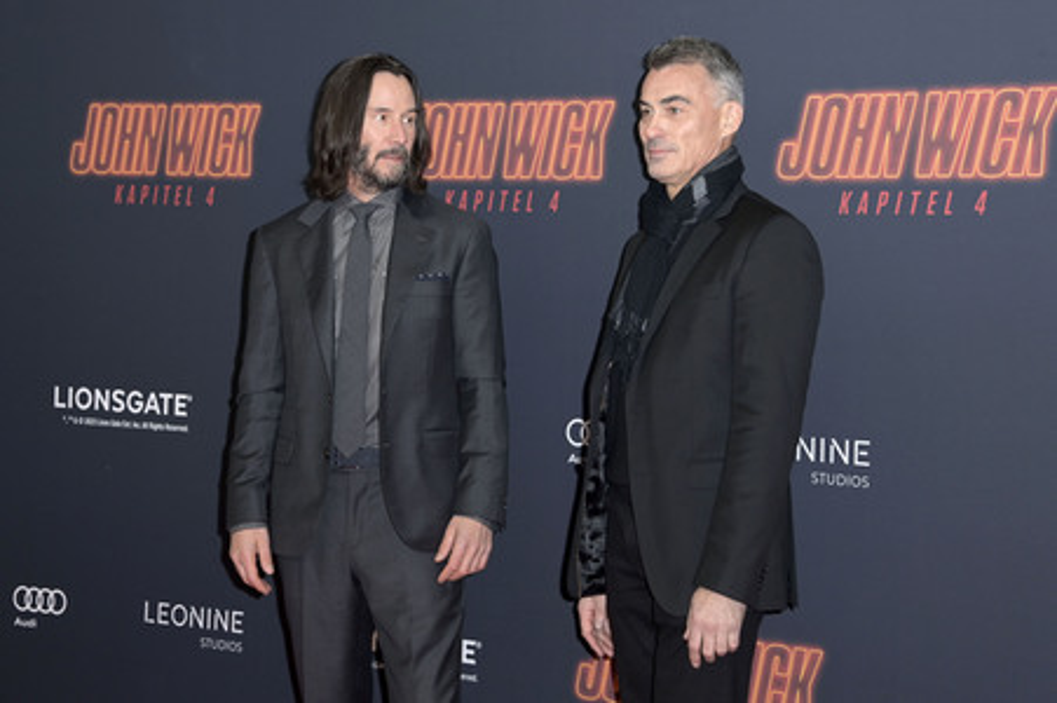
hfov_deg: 26.0
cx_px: 528
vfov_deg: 17.5
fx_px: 2288
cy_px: 352
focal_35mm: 78
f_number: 5.6
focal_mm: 78
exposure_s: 1/250
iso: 640
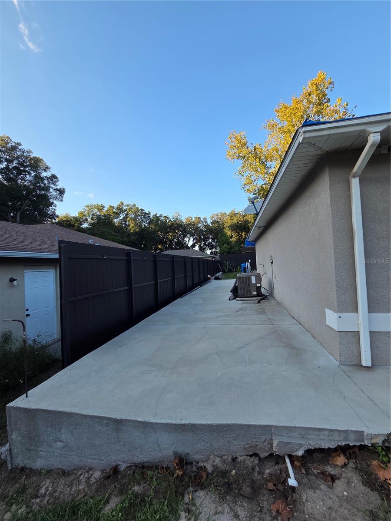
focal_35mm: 13
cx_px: 196
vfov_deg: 106.2
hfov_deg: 89.9
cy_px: 260
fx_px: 196
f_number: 2.2
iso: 50
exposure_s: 1/504
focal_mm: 2.2
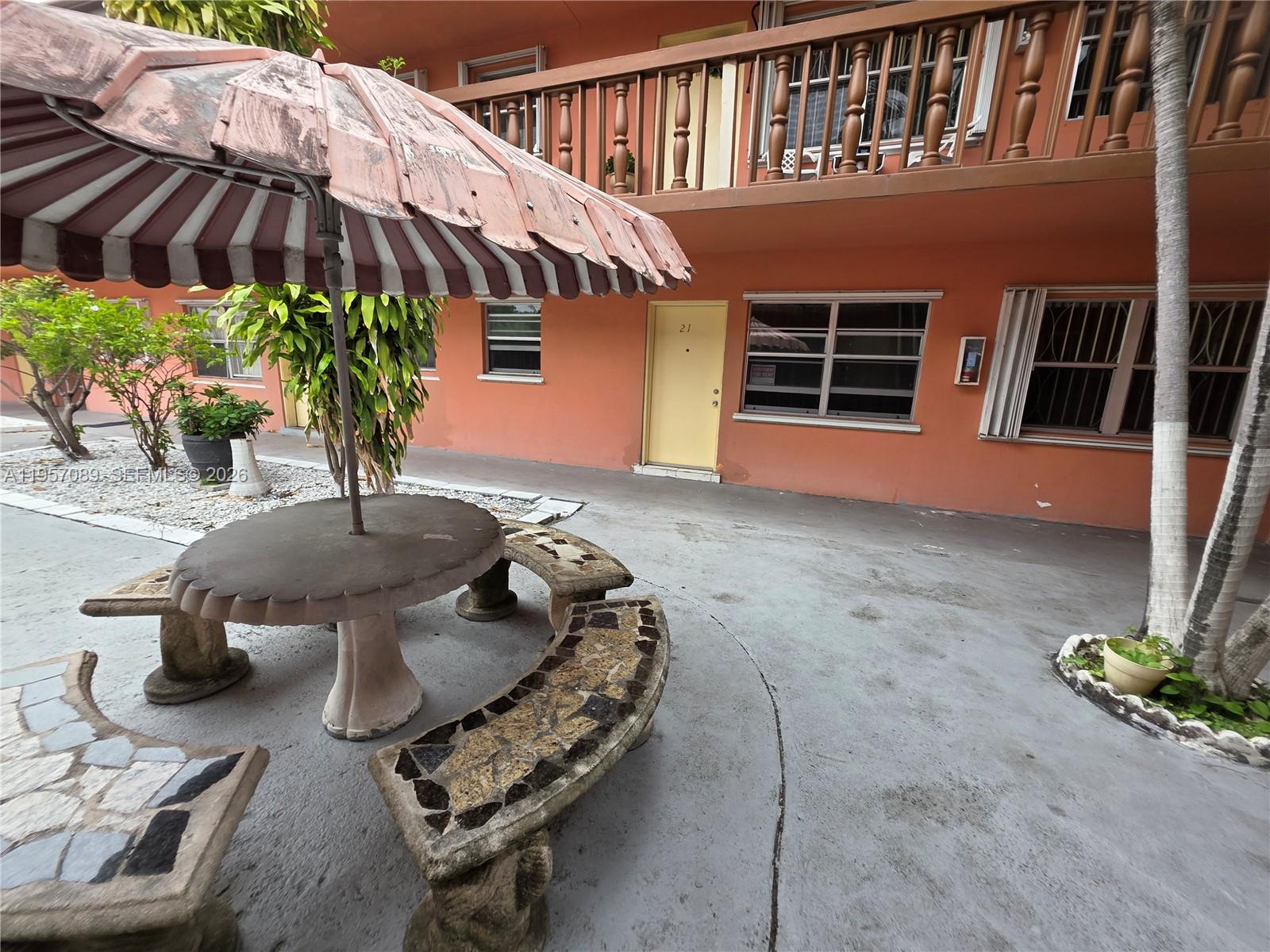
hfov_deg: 106.2
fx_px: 477
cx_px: 635
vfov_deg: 89.9
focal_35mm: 13
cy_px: 476
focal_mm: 2.2
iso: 25
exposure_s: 1/120
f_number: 1.9
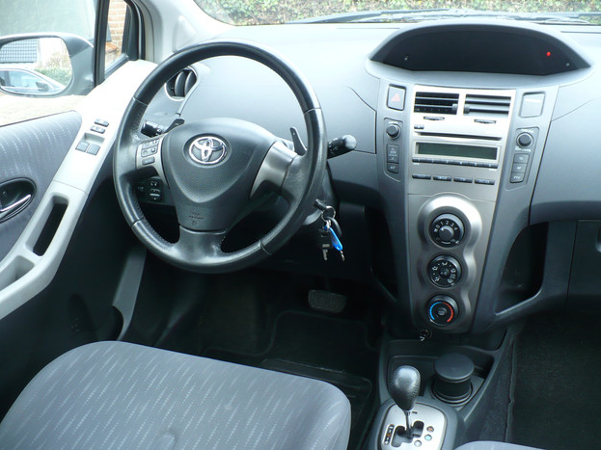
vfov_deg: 37.7
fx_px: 660
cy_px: 223
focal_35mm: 38
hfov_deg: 49.0
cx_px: 300
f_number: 2.8
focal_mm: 6.1
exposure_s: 1/50
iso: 100
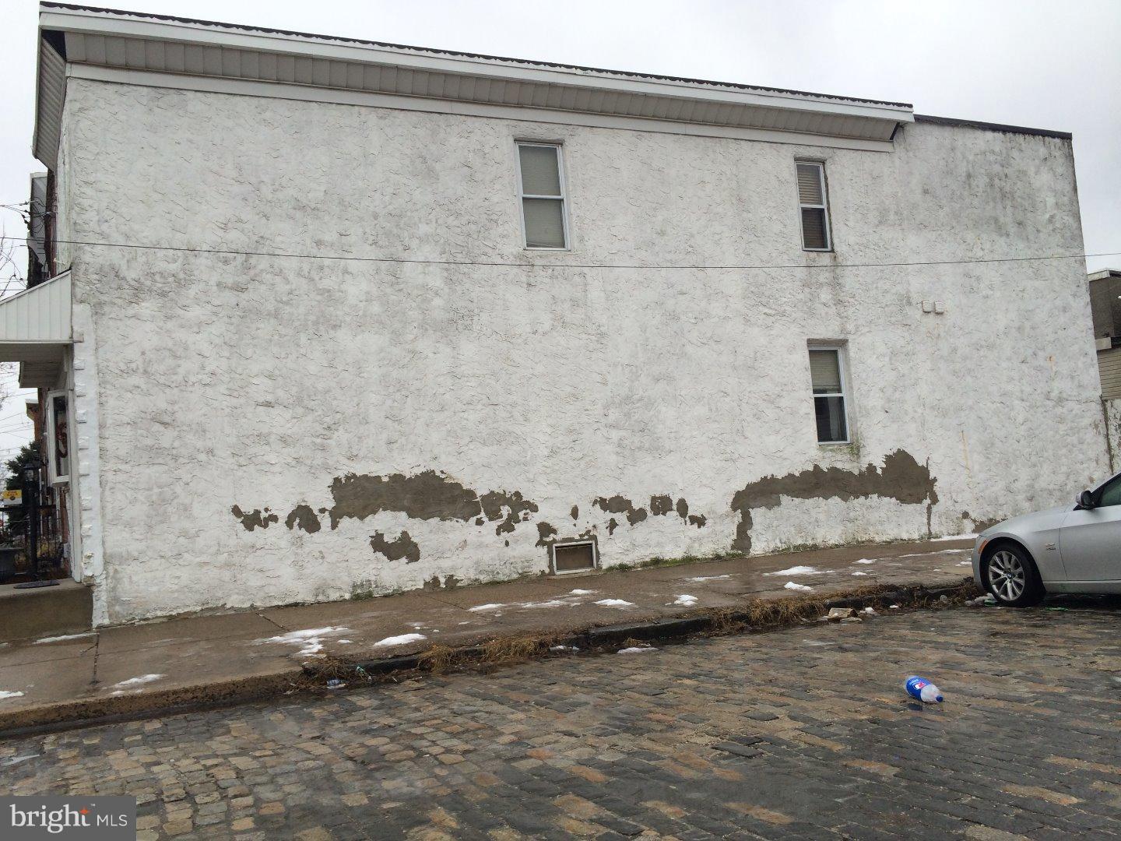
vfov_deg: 46.8
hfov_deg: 60.0
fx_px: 972
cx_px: 560
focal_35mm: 30
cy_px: 420
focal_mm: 4.12
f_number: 2.2
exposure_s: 1/221
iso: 32
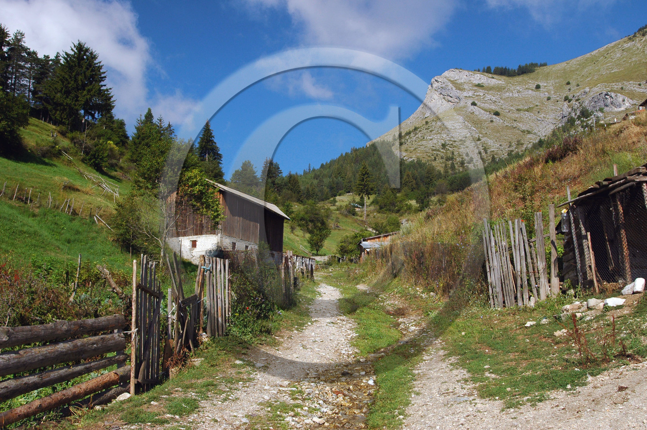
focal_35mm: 33
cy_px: 215
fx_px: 592
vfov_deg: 39.9
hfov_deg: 57.3
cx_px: 324
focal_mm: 22
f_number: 8
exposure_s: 1/160
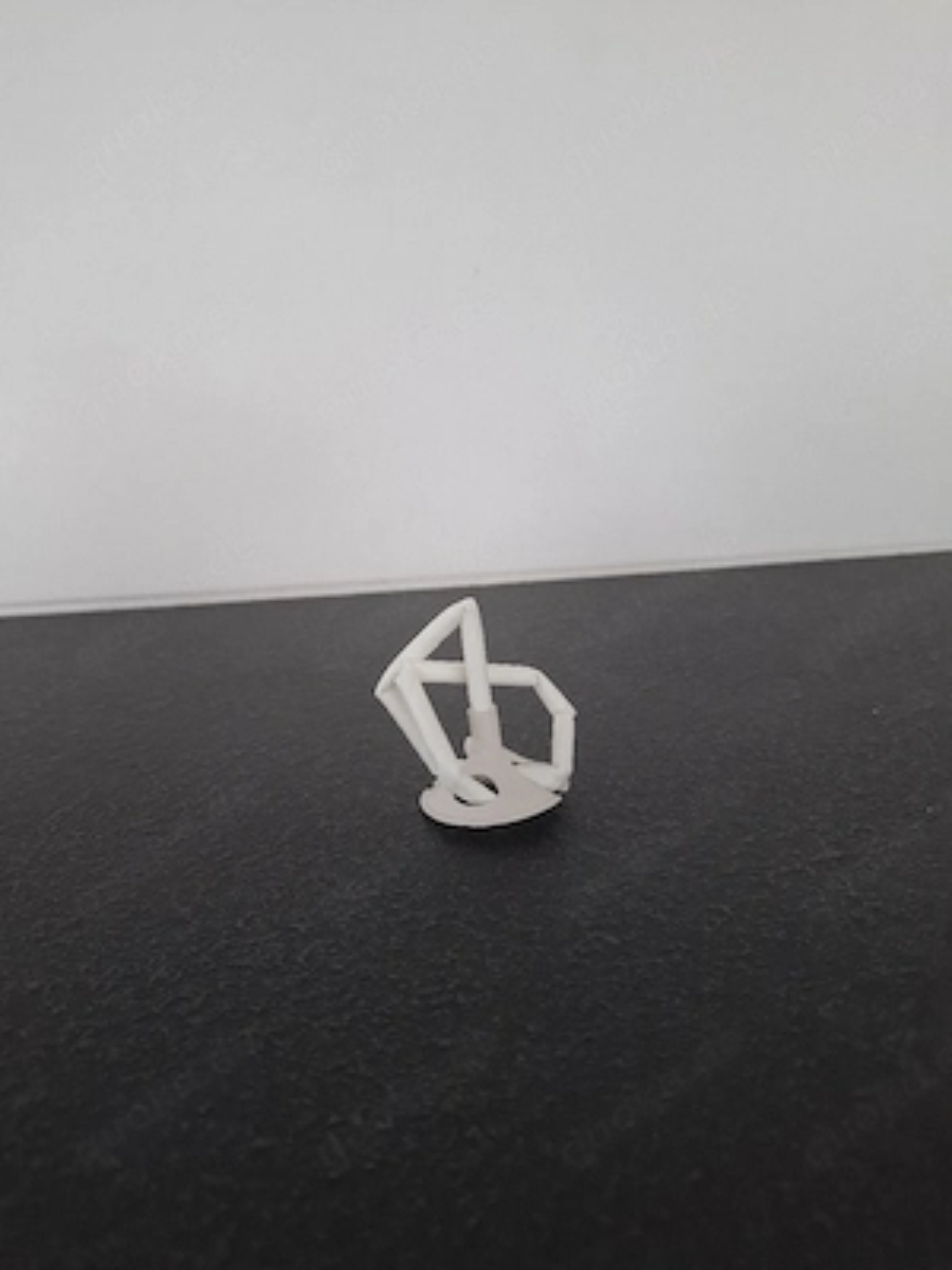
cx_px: 476
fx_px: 843
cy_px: 635
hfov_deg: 58.9
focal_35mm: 23
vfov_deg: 73.9
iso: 200
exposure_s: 1/100
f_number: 1.8
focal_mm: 5.54
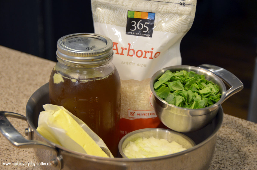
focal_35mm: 84
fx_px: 598
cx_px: 128
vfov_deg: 16.2
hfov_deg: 24.2
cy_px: 85
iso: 800
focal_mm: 56
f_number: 5.6
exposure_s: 1/30
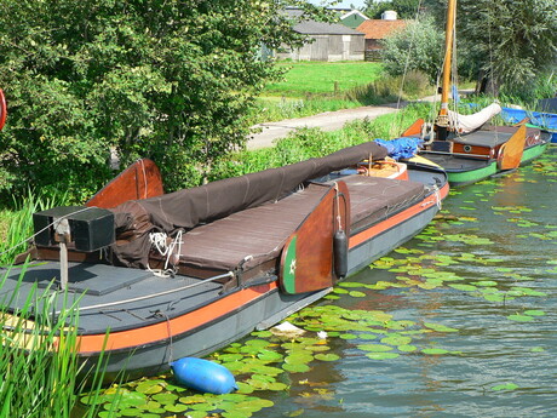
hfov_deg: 27.4
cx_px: 278
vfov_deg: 20.7
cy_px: 209
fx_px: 1142
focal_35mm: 71
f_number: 3.2
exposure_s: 1/640
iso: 100
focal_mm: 11.8
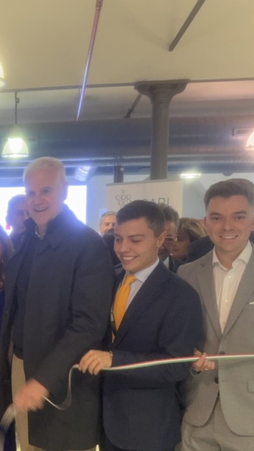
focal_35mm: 50
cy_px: 280
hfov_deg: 22.0
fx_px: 598
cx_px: -57
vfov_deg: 41.0
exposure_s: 1/33
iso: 640
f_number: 1.78
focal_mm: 6.76
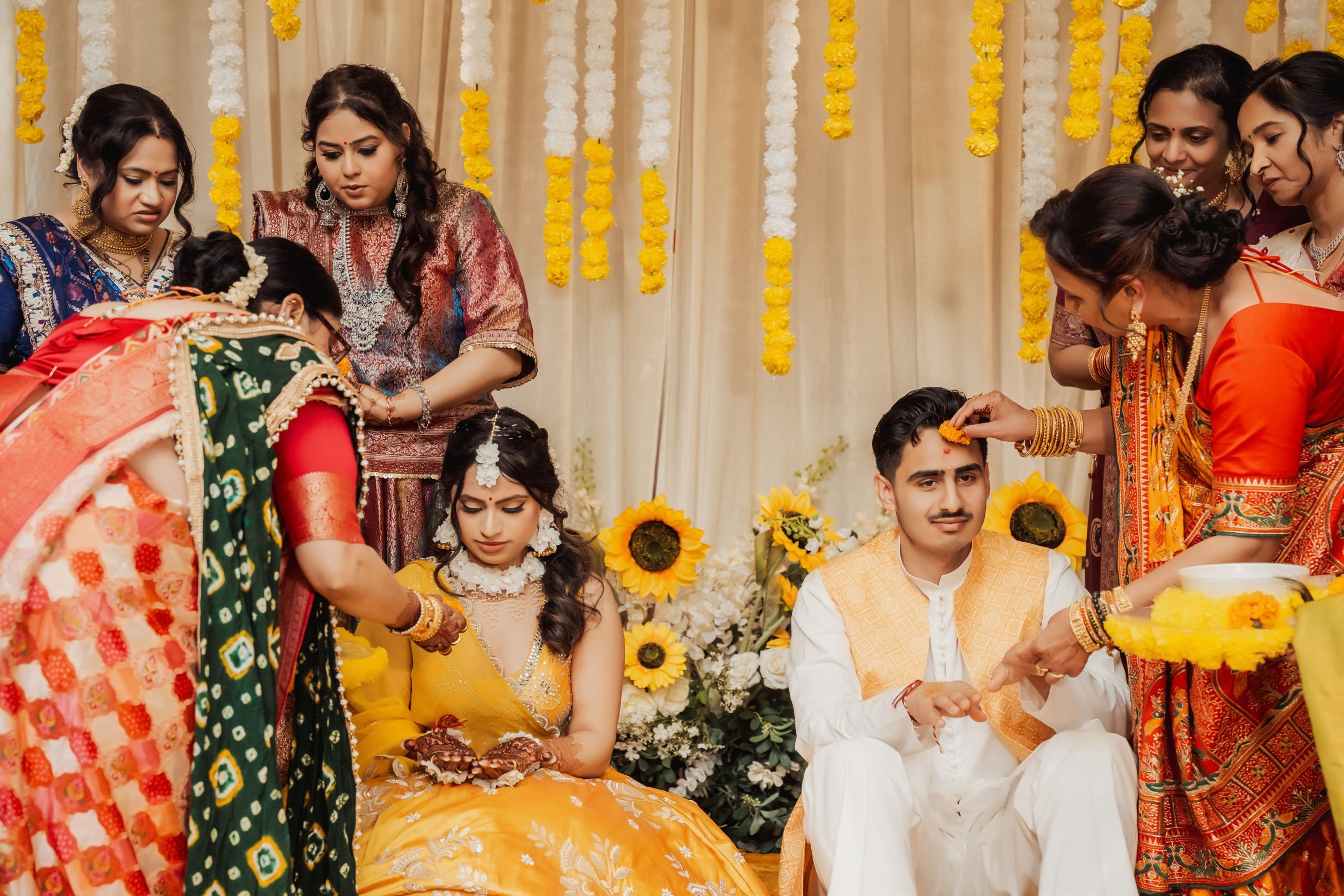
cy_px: 448
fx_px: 2225
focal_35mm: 60
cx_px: 672
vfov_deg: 22.8
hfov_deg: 33.6
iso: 1250
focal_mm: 59.6
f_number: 4
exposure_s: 1/200
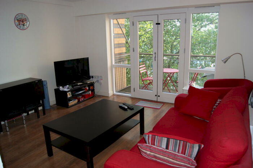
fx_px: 190
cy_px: 84
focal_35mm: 27
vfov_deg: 47.9
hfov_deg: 67.4
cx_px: 126
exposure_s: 1/60
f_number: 5.6
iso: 400
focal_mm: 18
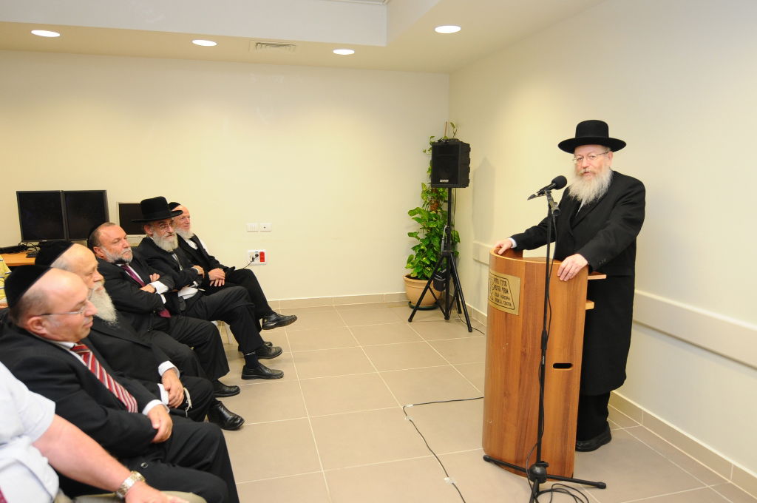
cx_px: 378
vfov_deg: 53.0
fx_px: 504
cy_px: 252
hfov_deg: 73.8
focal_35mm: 24
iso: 400
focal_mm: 16
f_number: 2.8
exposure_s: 1/80
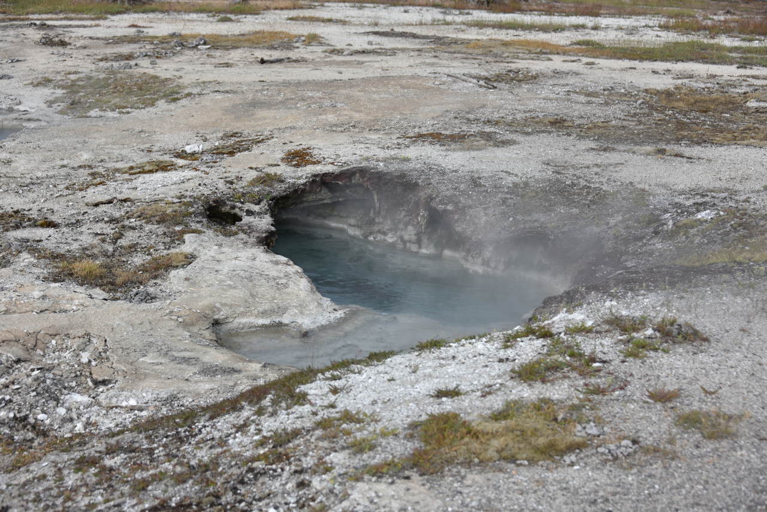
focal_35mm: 65
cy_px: 256
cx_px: 384
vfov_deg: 20.9
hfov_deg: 31.0
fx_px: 1385
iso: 125
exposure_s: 1/125
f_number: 4.8
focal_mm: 65
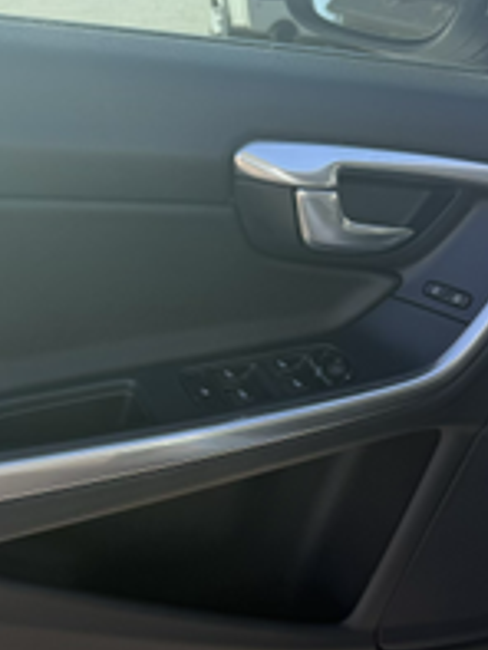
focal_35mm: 46
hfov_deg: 31.4
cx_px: 185
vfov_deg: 40.7
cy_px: 429
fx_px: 864
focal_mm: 6.76
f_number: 1.78
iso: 80
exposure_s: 1/858
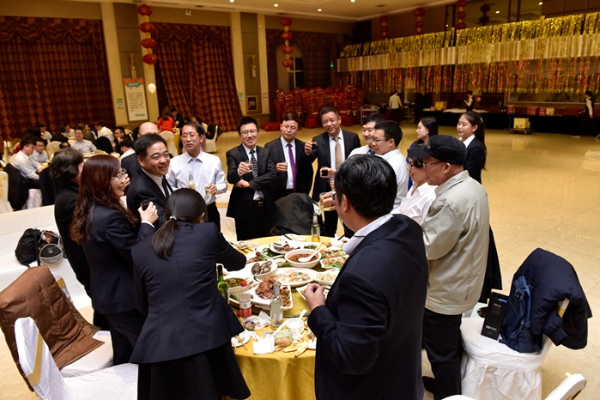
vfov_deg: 53.1
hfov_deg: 73.7
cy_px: 200
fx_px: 400
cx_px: 300
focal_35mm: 24
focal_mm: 24
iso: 1250
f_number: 5.6
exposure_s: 1/60
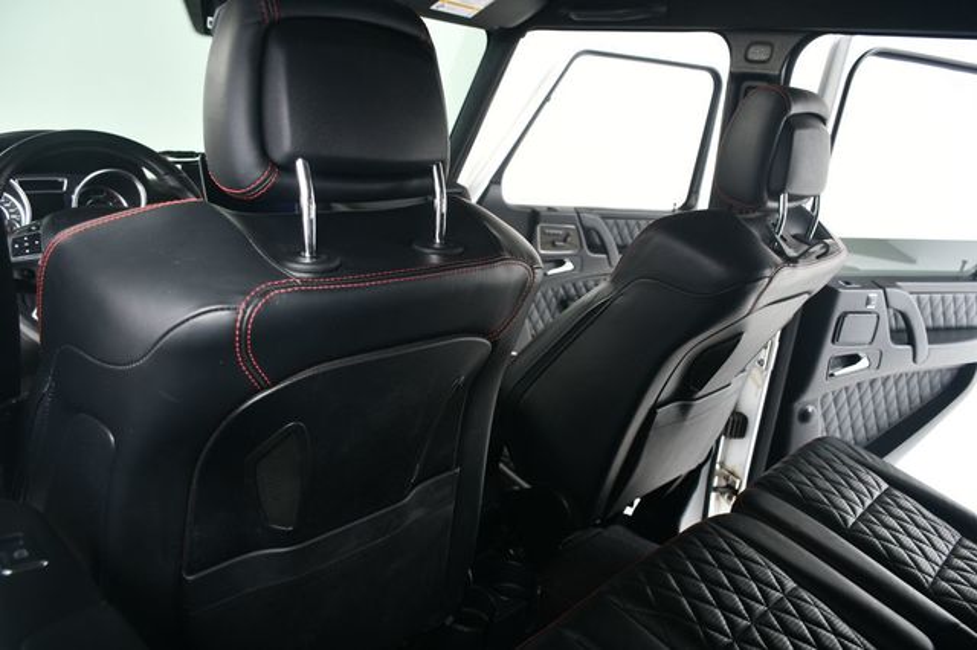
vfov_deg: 47.9
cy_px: 325
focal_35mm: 27
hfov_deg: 67.4
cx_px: 488
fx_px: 732
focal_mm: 18
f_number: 4.5
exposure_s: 1/160
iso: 100
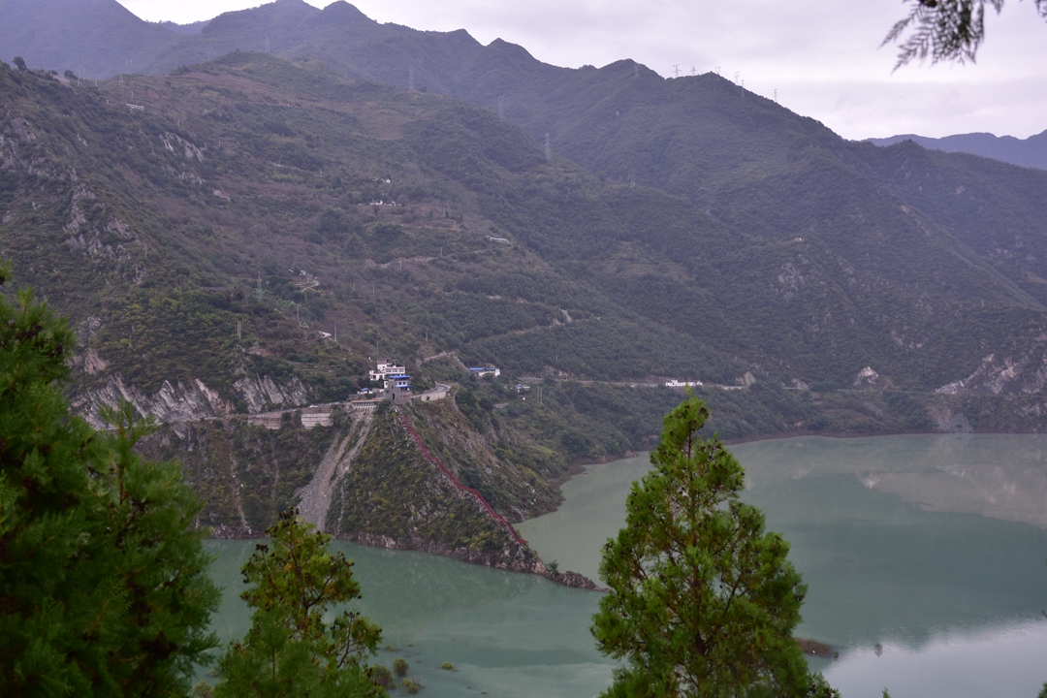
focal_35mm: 38
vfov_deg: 35.5
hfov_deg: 51.3
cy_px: 349
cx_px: 524
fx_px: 1091
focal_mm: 25
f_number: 5.6
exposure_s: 1/80
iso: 100
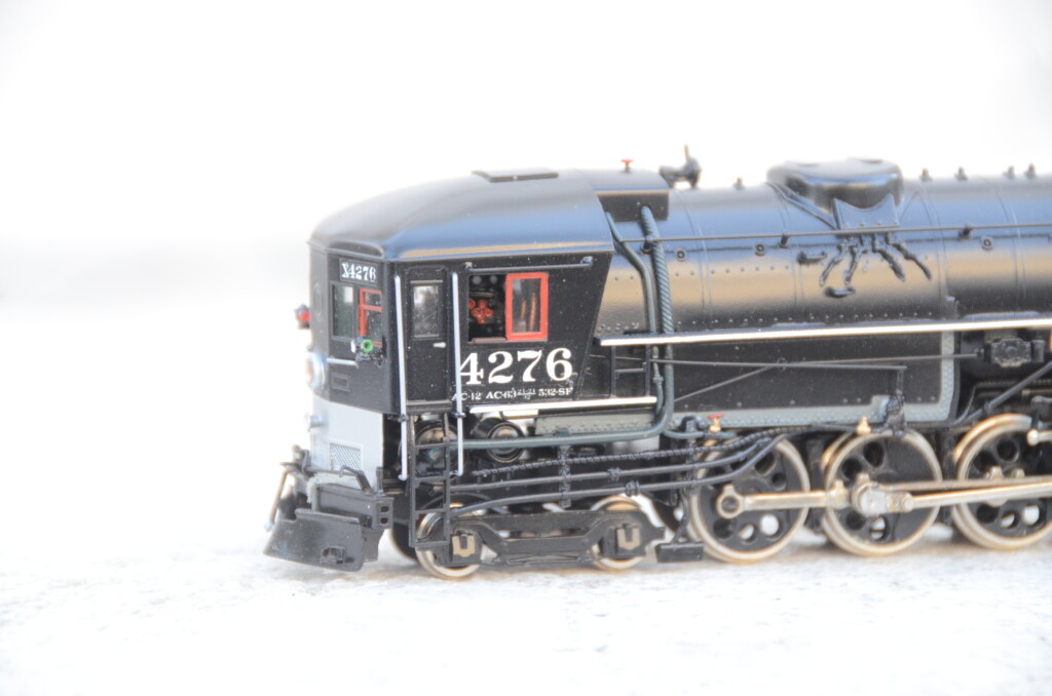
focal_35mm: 225
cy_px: 348
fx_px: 6561
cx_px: 526
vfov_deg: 6.1
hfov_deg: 9.2
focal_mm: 150
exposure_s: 1/160
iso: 1600
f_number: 5.6
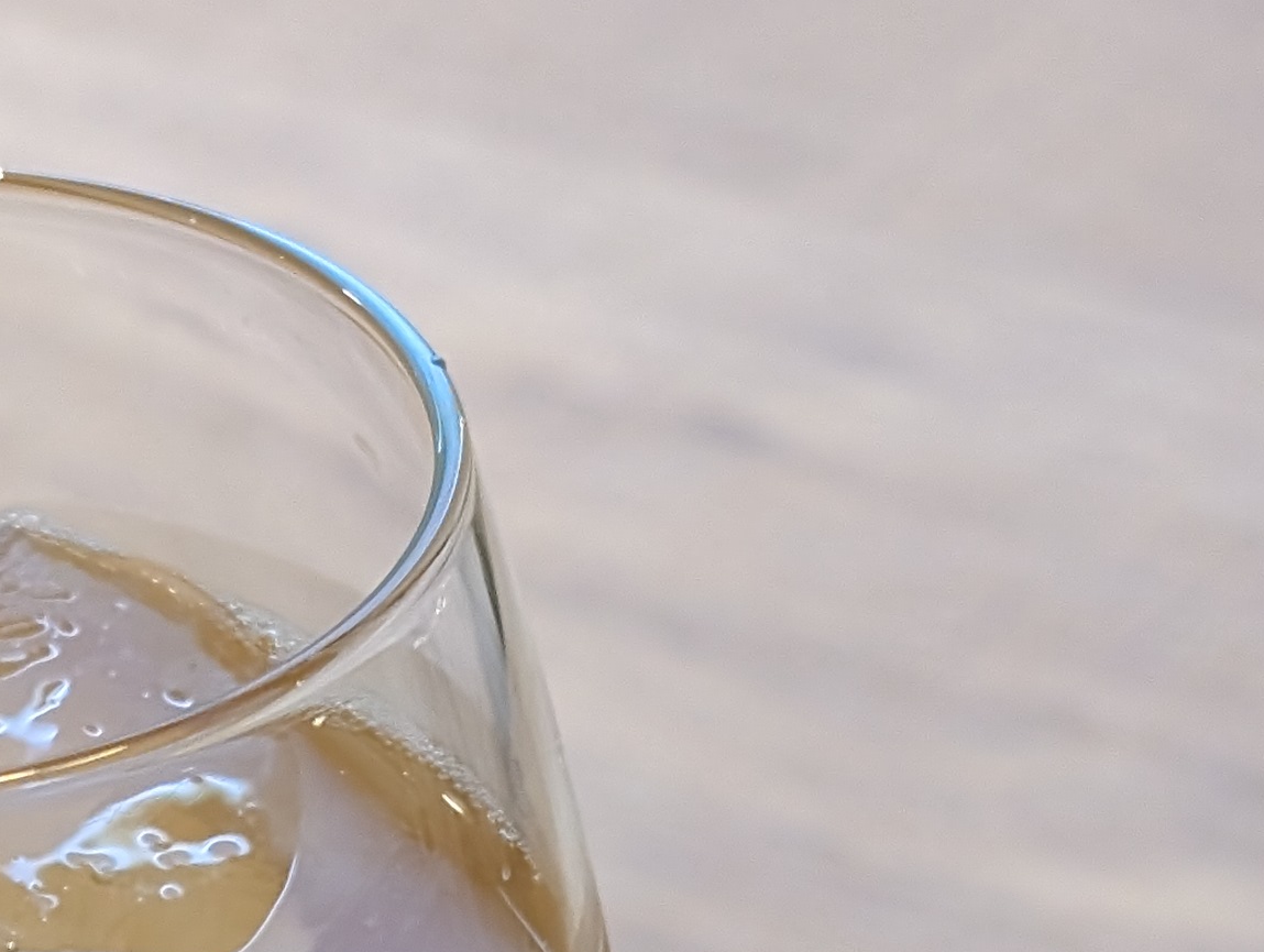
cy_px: 1278
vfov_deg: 8.4
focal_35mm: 174
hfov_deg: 11.1
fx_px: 6362
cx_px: -299
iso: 177
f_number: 1.68
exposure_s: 1/120
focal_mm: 6.9
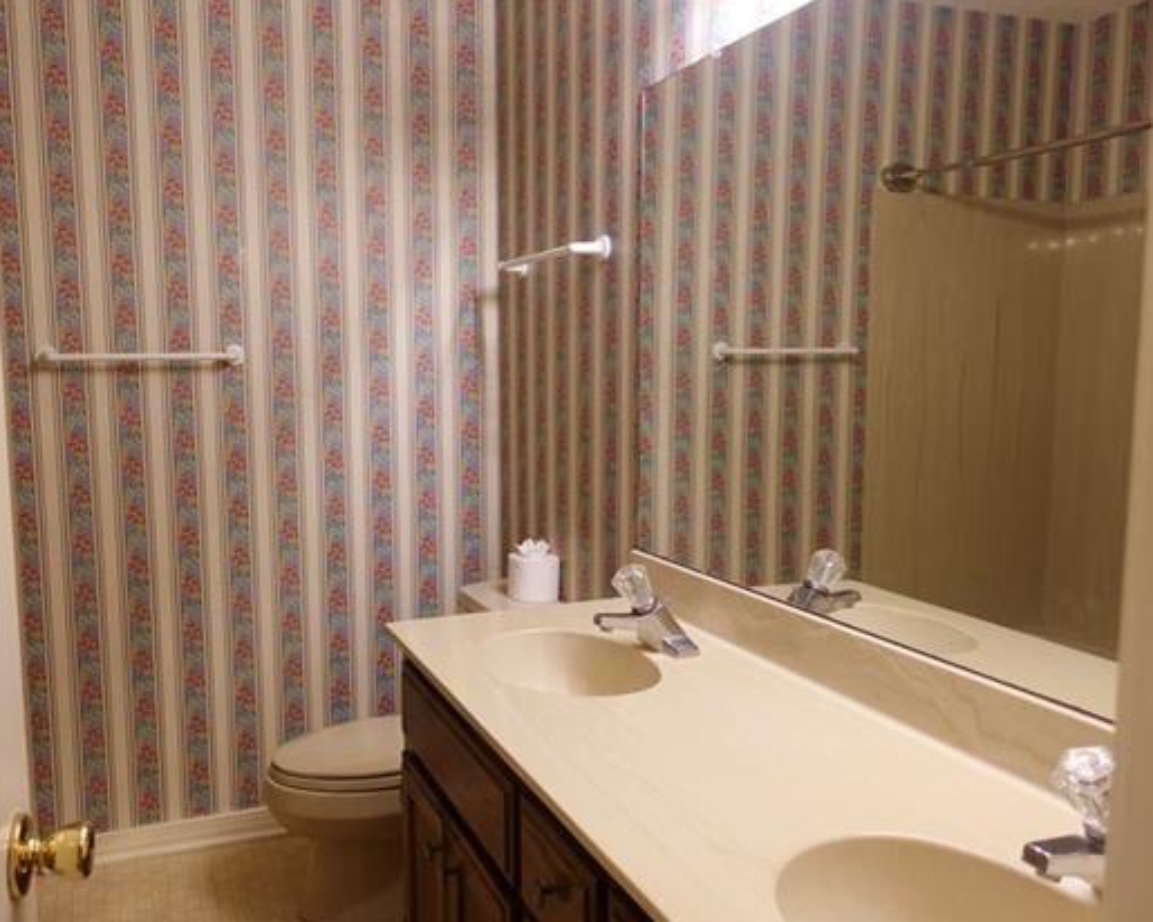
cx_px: 450
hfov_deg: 61.6
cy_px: 473
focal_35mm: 28
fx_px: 955
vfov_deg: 51.5
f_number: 2
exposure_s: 1/30
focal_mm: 9.4
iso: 125
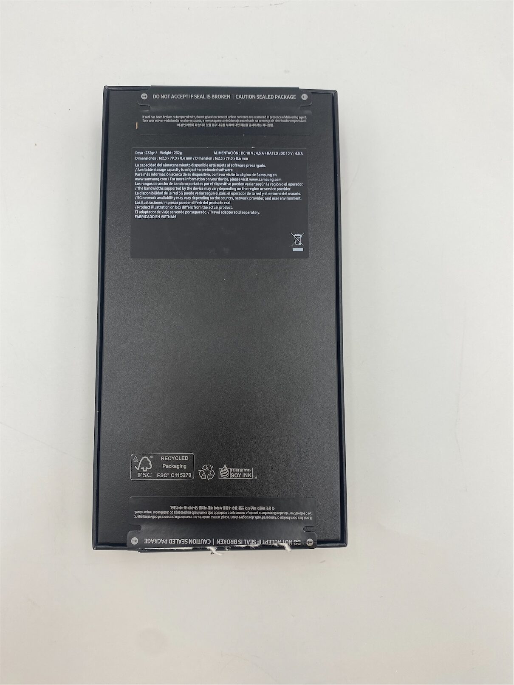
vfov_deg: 67.3
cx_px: 257
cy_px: 342
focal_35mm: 26
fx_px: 515
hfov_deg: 53.1
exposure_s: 1/161
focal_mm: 4.25
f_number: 1.8
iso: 32
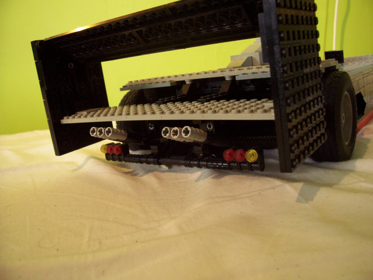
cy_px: 140
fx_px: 367
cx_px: 186
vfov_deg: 41.8
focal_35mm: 34
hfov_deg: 53.9
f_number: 2.7
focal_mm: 5.6
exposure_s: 1/8
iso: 160
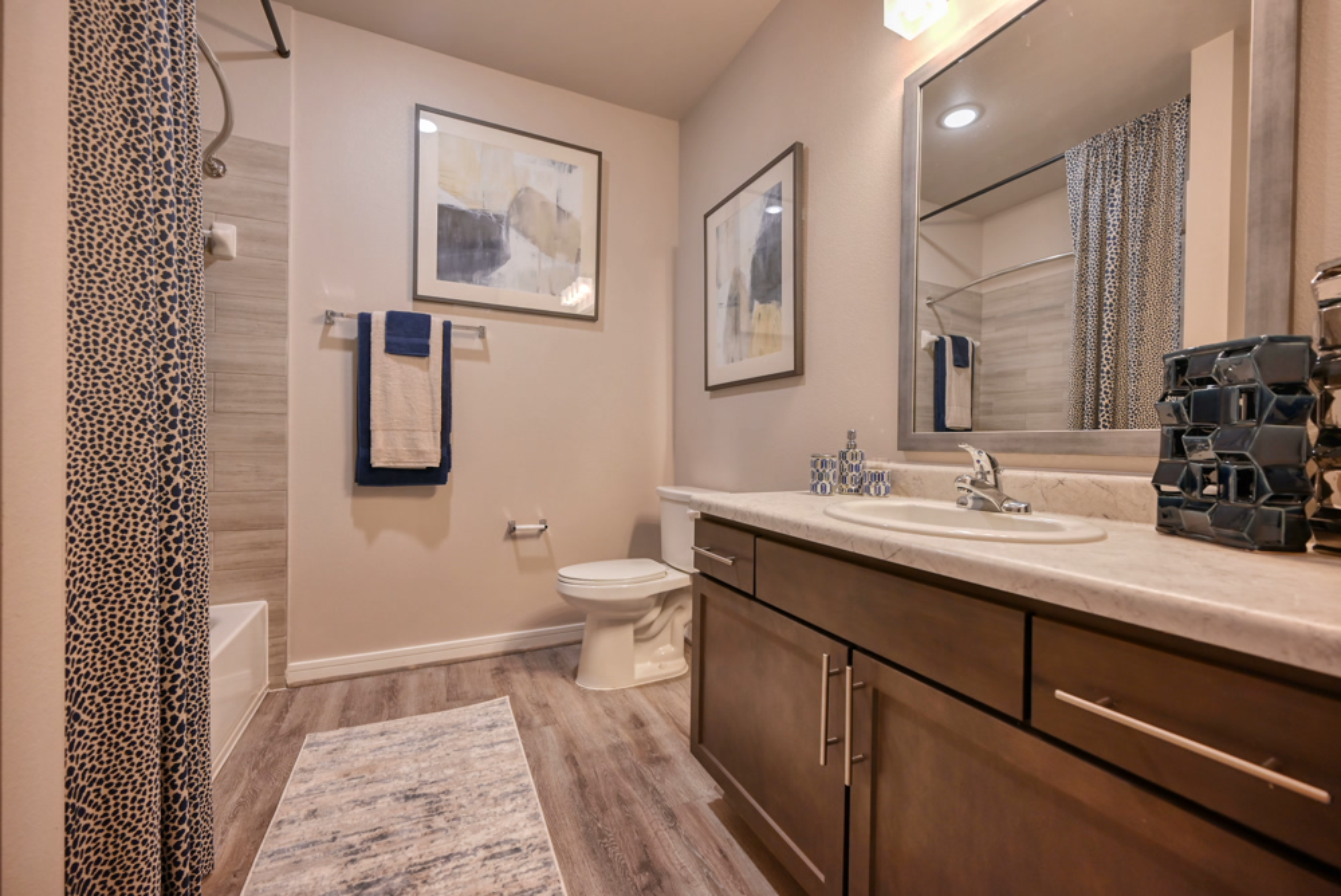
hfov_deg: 104.2
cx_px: 670
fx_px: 522
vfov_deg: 81.3
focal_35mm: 14
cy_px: 448
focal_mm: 14
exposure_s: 1/125
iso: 1100
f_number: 4
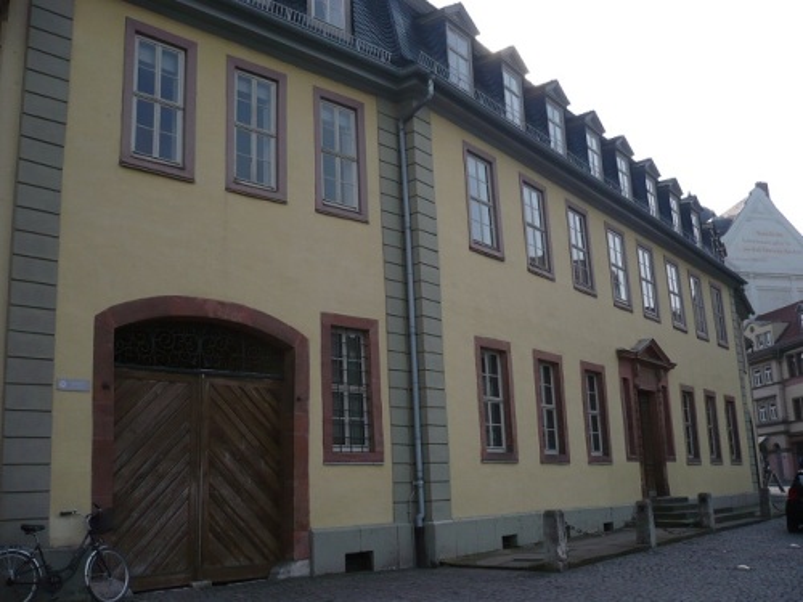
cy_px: 301
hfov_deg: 52.6
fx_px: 812
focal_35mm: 35
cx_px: 402
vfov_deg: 40.7
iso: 100
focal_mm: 5.8
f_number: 2.8
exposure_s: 1/1000
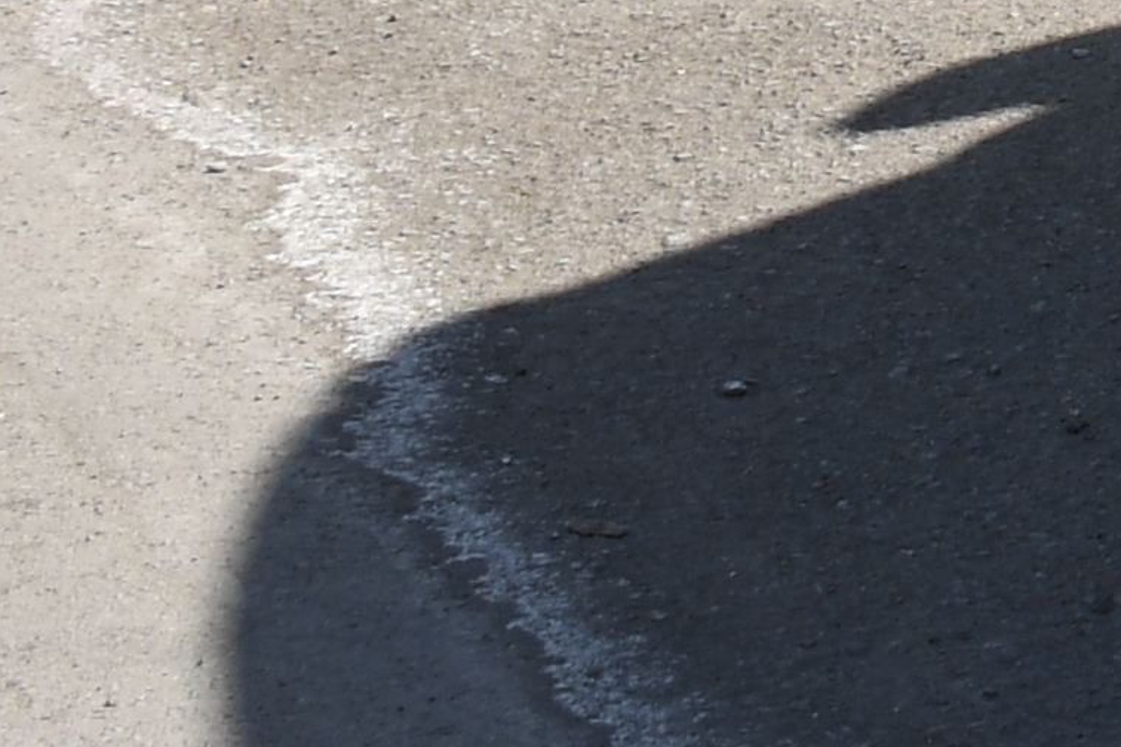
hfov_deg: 8.5
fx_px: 6881
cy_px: -1836
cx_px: 2762
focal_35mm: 221
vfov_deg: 5.6
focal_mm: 20
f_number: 4
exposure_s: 1/640
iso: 100
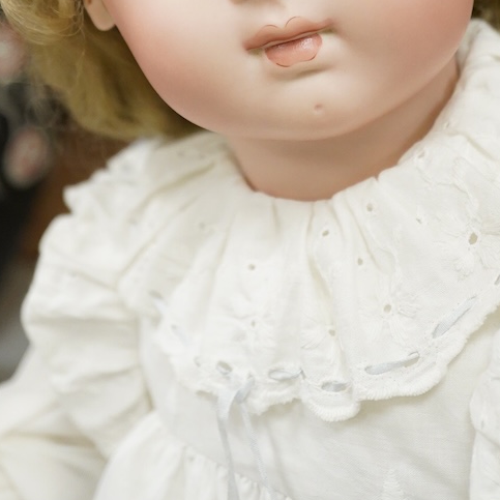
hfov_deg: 19.5
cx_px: 258
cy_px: -32
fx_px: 1454
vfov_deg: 18.8
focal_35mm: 89
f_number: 3.5
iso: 2000
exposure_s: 1/320
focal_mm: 30
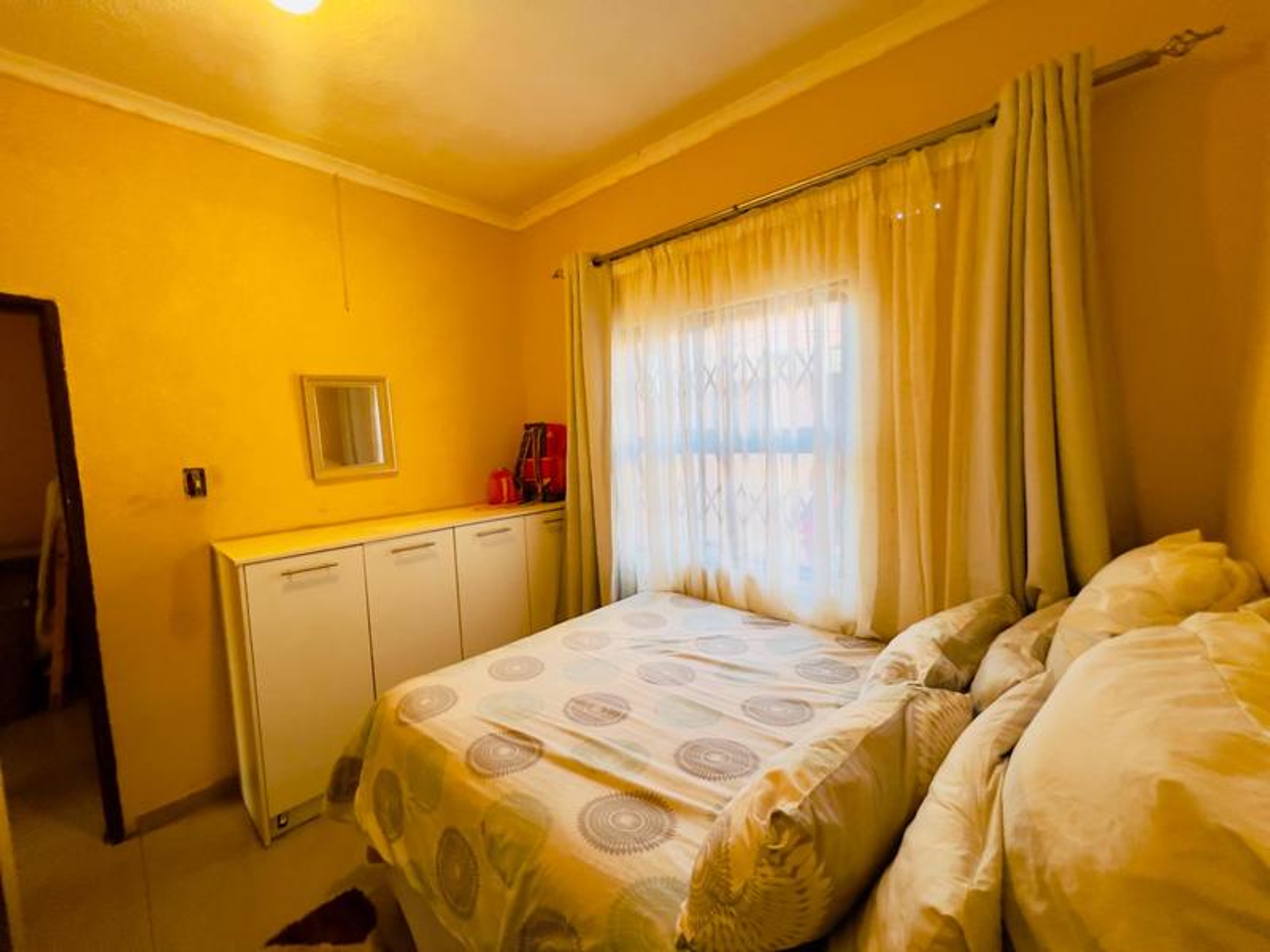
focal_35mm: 13
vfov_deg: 89.9
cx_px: 635
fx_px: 477
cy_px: 476
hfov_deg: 106.2
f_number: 1.8
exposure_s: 1/100
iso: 200
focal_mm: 1.57
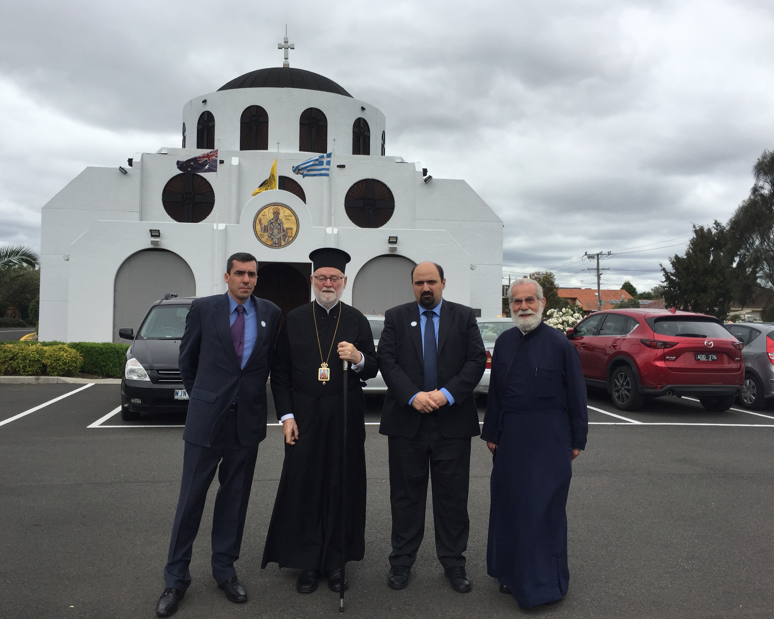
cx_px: 353
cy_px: 307
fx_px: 710
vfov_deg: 47.1
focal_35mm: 31
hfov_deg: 57.1
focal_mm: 4.15
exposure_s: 1/1799
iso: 32
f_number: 2.2
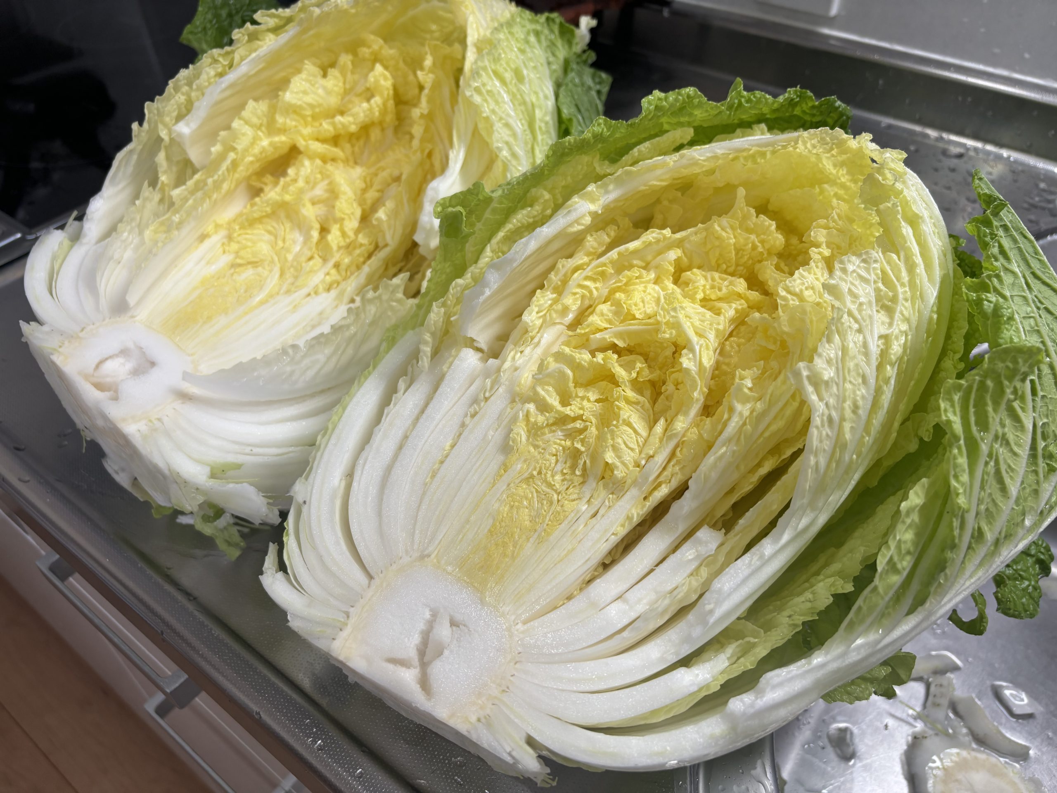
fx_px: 794
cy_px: 396
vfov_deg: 53.1
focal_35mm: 26
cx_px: 528
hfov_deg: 67.3
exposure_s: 1/120
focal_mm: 5.96
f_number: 1.6
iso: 100
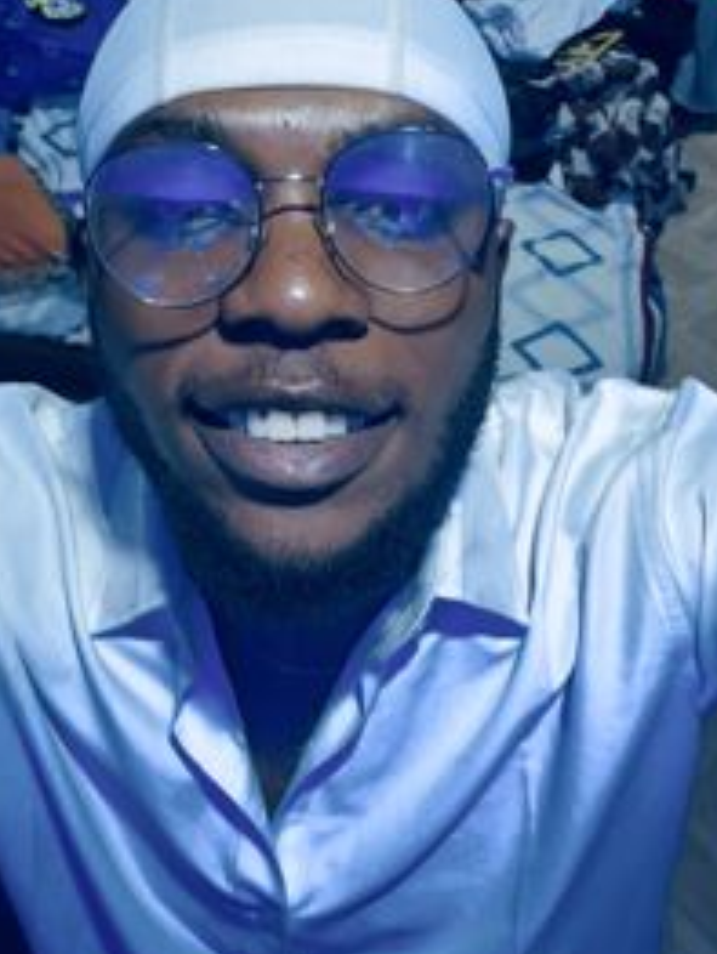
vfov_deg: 47.3
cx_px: 368
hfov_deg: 36.9
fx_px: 1075
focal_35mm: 39
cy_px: 348
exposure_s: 1/25
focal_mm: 2.69
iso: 500
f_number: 1.9
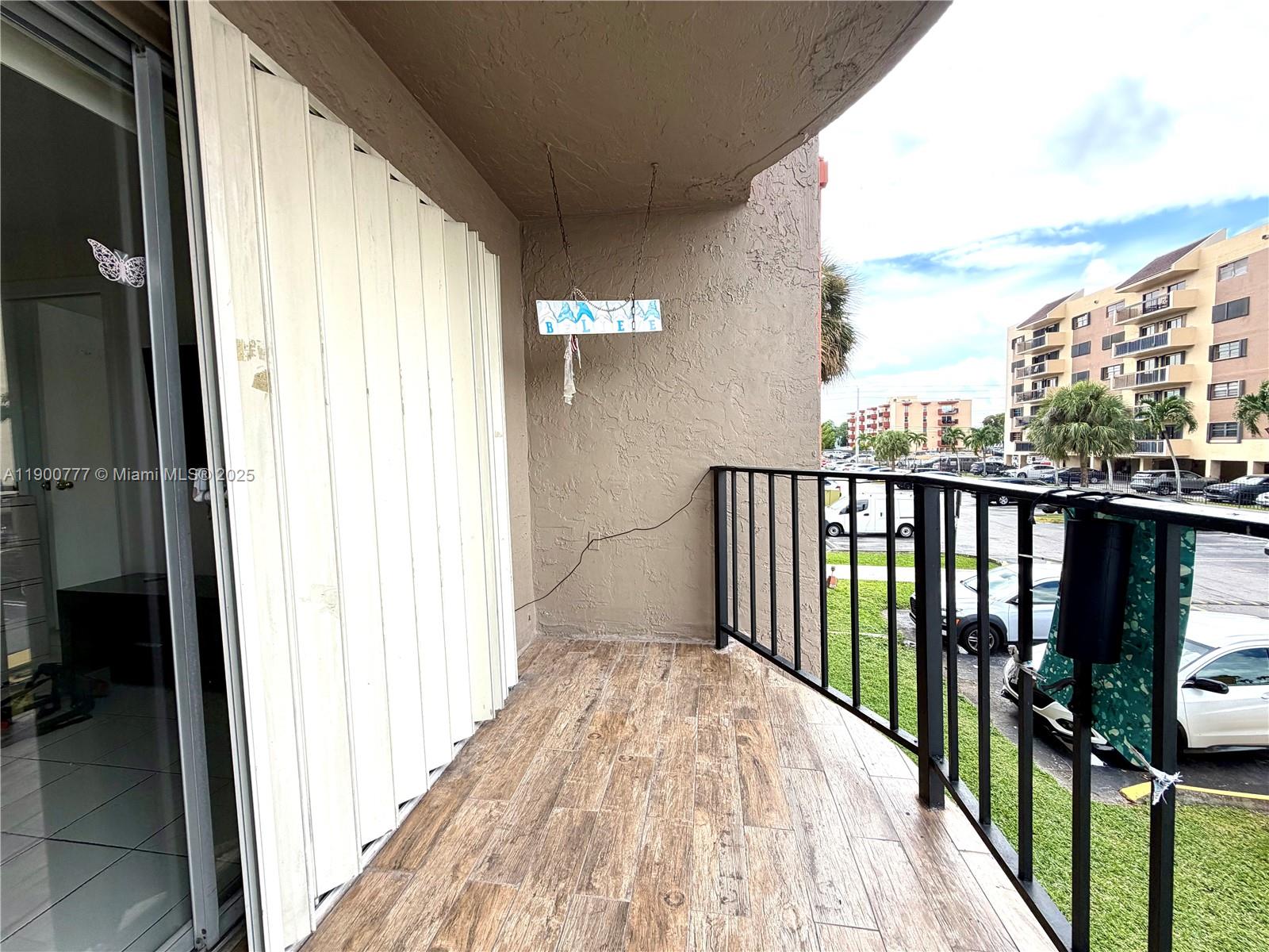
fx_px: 513
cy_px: 476
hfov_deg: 102.1
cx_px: 634
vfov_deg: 85.7
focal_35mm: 14
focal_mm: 2.22
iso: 50
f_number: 2.2
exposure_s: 1/502
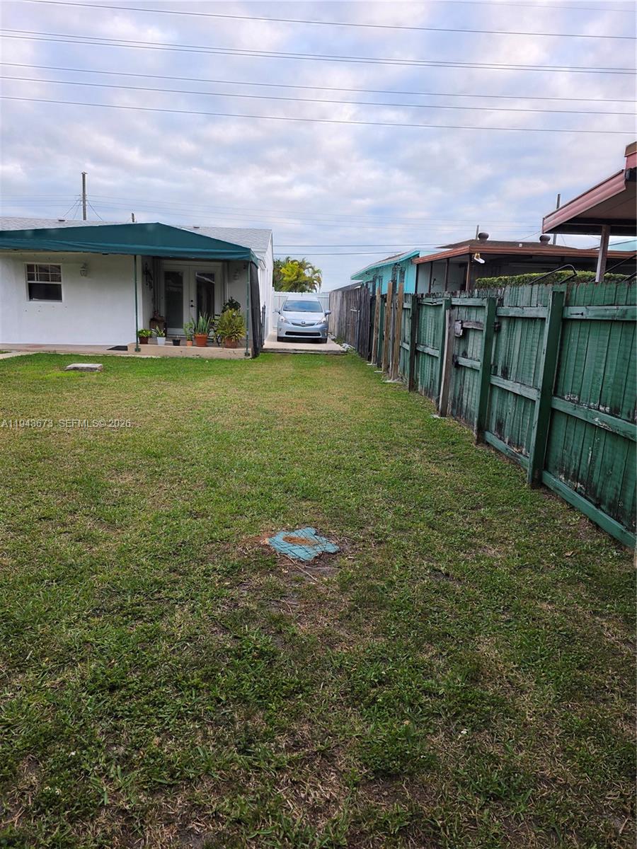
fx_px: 564
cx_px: 318
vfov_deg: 73.9
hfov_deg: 58.9
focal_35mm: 23
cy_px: 424
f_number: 1.7
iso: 32
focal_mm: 6.3
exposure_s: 1/180
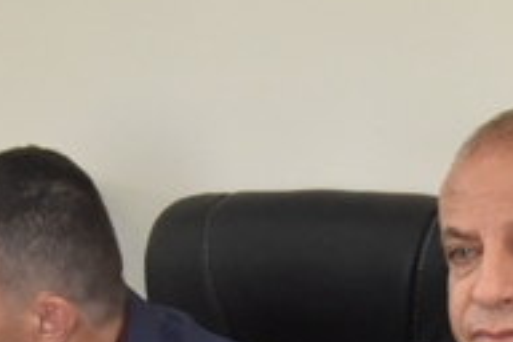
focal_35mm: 128
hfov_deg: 16.0
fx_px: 1824
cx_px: 323
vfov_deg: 10.5
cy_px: 413
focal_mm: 24
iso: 3200
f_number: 9
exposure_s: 1/250
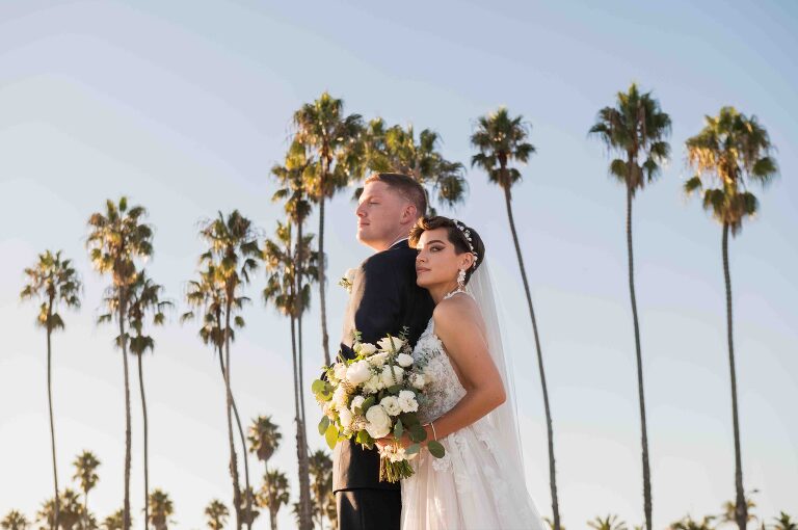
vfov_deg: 19.4
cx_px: 399
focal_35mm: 70
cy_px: 265
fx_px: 1550
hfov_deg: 28.9
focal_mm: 70
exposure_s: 1/320
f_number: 5
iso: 250
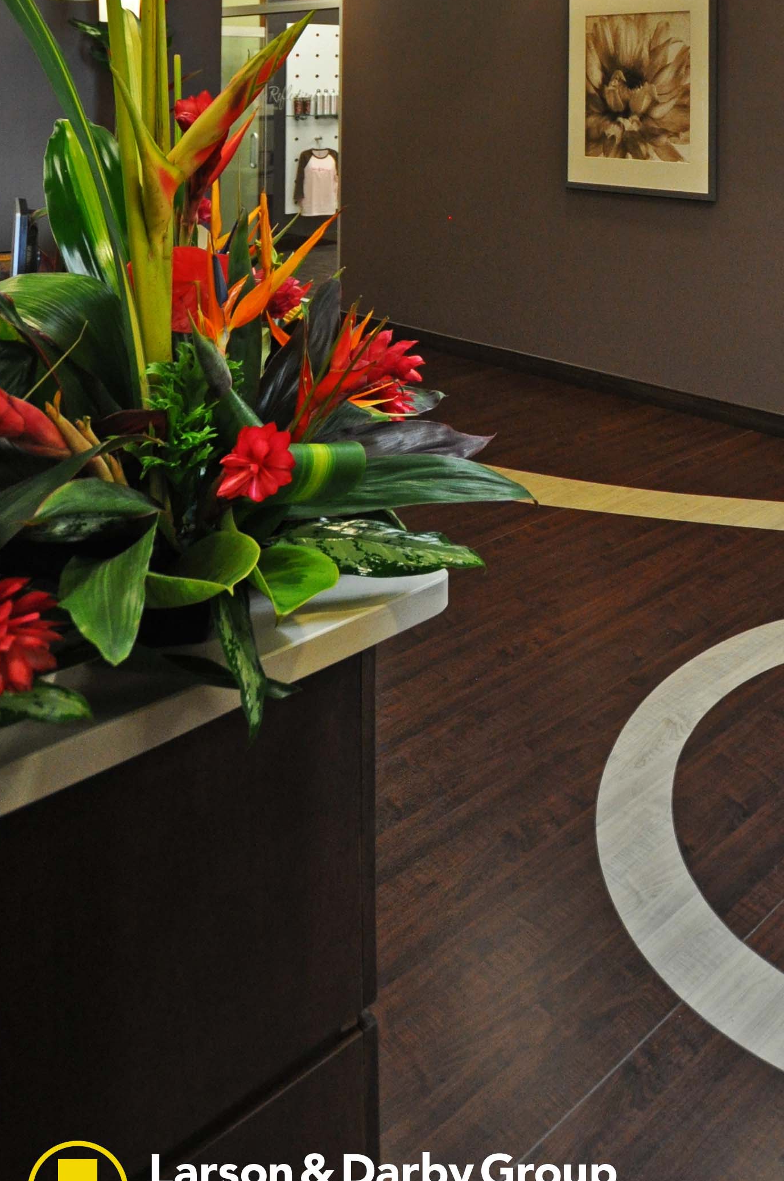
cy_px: 73
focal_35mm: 31
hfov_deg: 37.5
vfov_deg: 51.6
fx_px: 1015
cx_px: 793
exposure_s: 1/50
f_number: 3.5
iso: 800
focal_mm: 10
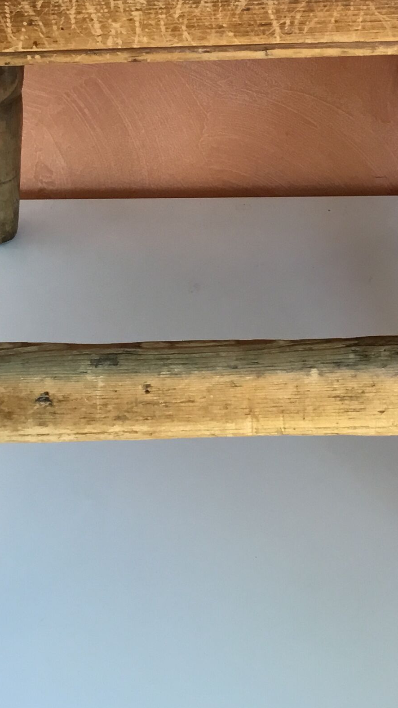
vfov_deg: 29.2
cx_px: 279
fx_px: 1313
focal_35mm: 70
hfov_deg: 17.2
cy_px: 107
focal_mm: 3.3
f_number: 2.4
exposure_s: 1/33
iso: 64
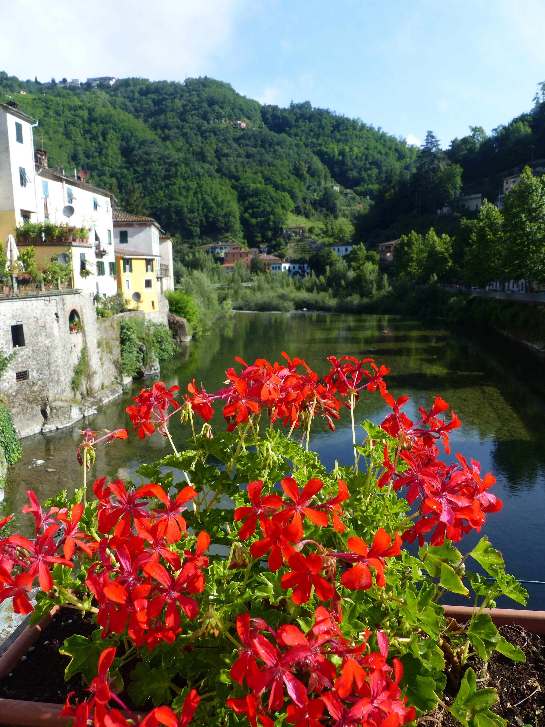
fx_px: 546
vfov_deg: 67.3
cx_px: 272
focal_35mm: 26
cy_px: 364
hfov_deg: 53.1
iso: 100
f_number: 4
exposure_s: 1/400
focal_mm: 4.7
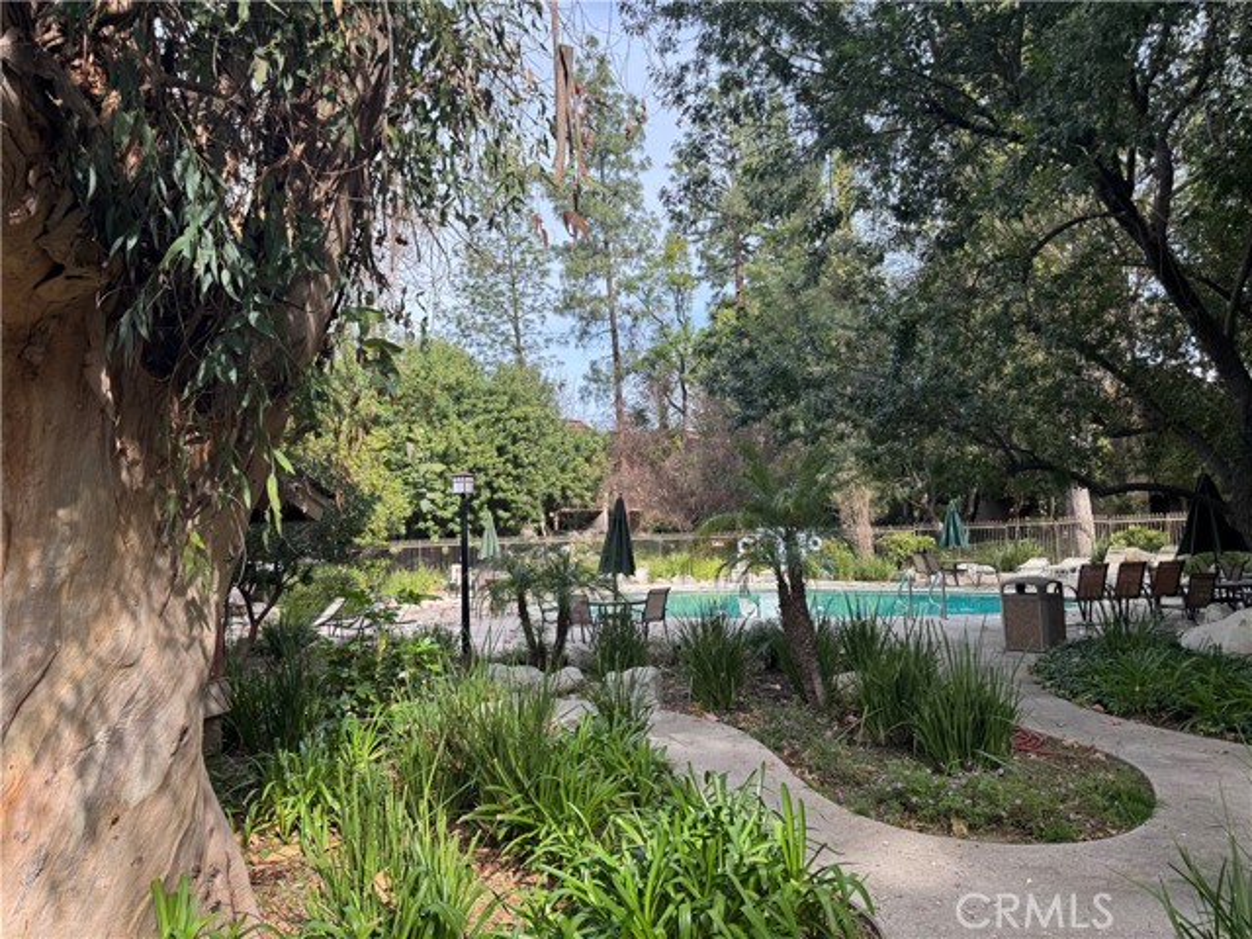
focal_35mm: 24
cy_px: 470
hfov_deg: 71.6
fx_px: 868
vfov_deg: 56.8
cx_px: 626
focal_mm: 6.76
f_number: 1.78
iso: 80
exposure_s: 1/1010
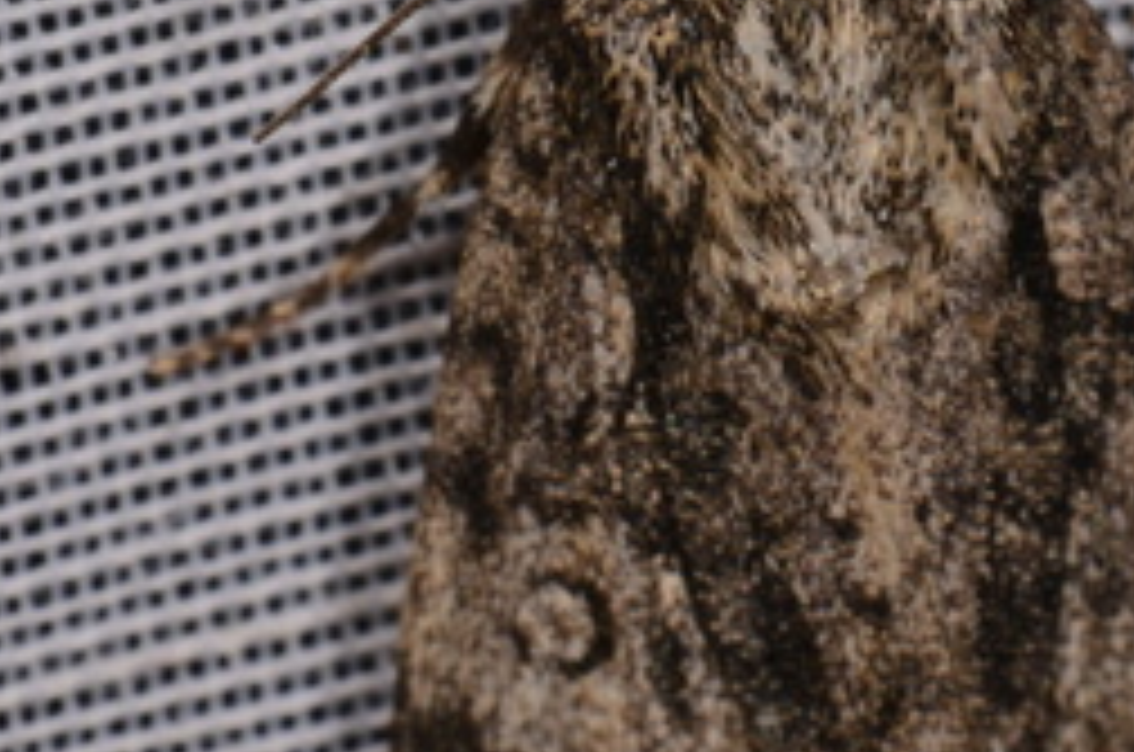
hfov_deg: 5.2
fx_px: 12594
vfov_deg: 3.4
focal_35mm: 401
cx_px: 909
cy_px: 387
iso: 100
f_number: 22
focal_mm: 85
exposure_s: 1/60
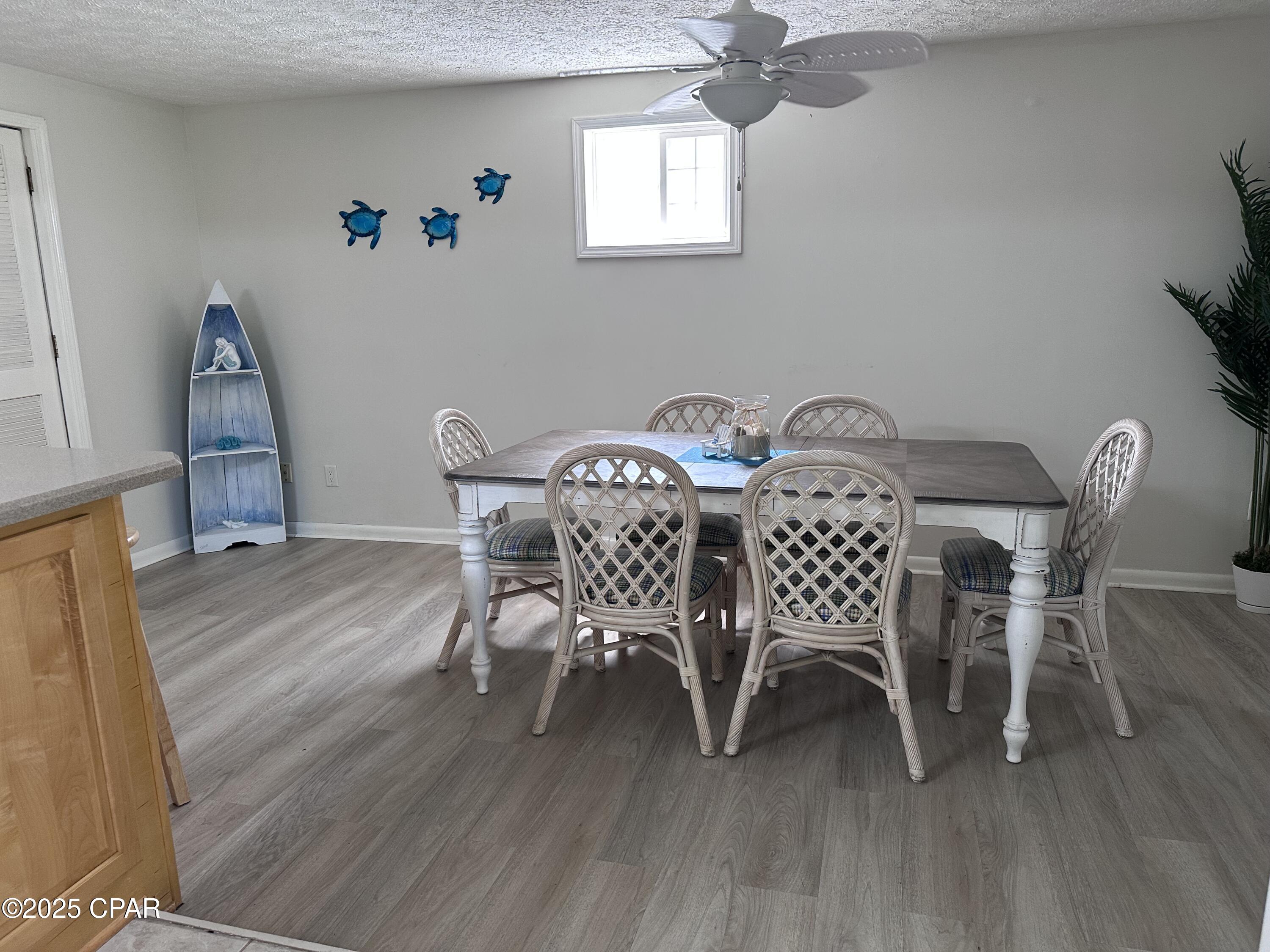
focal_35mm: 24
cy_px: 476
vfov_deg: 56.8
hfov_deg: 71.6
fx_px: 881
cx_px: 635
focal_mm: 6.86
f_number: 1.78
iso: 200
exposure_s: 1/60
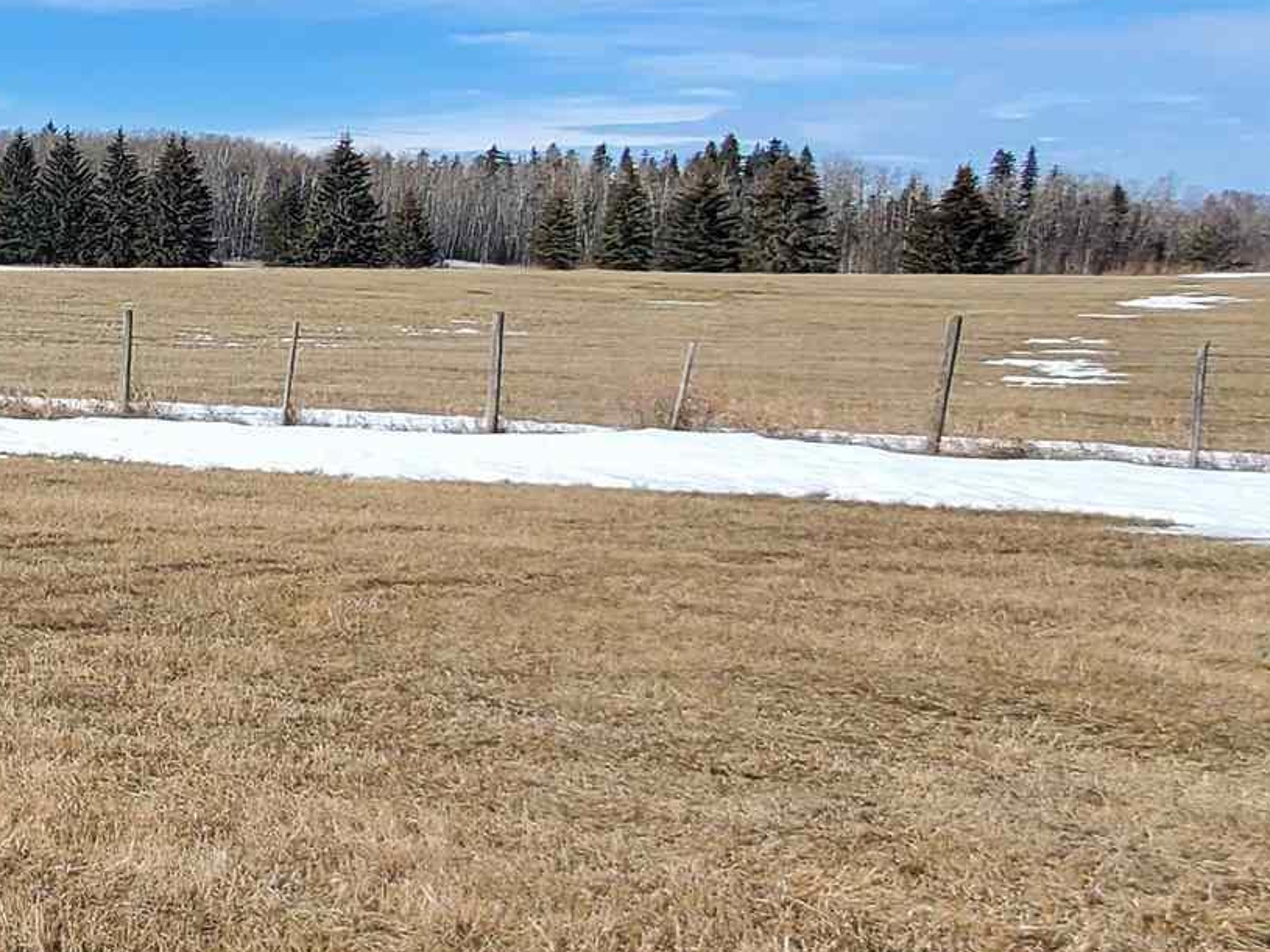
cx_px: -418
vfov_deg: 29.5
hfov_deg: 30.1
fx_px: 1797
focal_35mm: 49
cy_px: 349
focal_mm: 1.8
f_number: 2.2
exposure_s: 1/1000
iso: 50
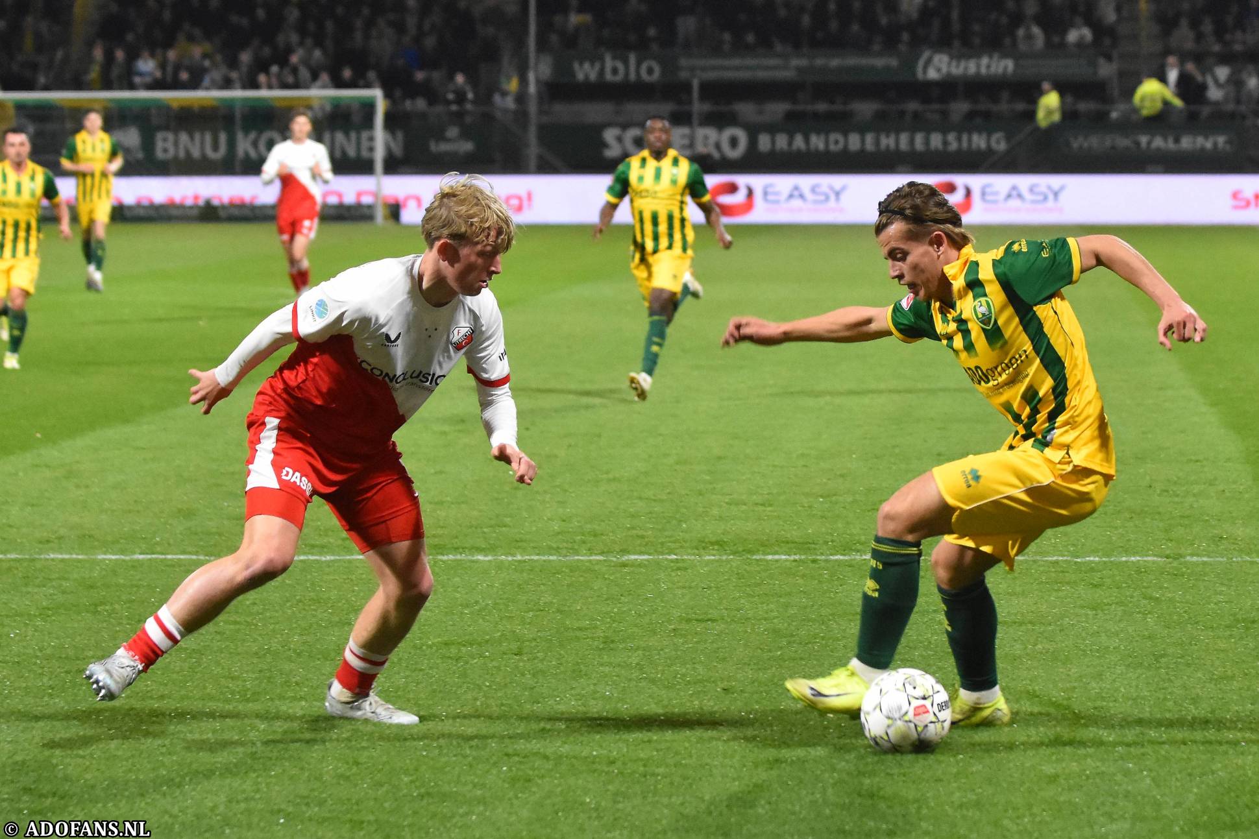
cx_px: 630
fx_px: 3672
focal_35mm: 105
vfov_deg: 13.0
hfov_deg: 19.5
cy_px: 420
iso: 4000
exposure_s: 1/500
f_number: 2.8
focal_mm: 70
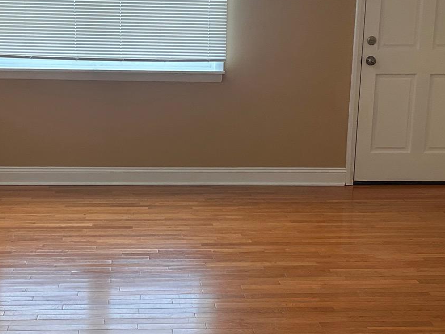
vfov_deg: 23.3
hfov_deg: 30.7
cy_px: 186
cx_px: 182
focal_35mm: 63
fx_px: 810
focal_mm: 5.7
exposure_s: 1/60
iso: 200
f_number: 1.5
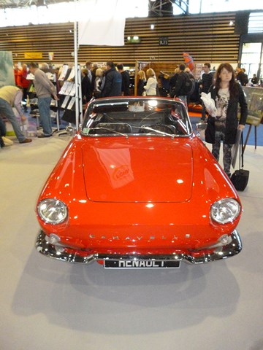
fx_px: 284
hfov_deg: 49.7
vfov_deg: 63.4
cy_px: 175
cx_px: 132
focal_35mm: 28
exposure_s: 1/60
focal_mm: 5
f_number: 3.1
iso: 1000
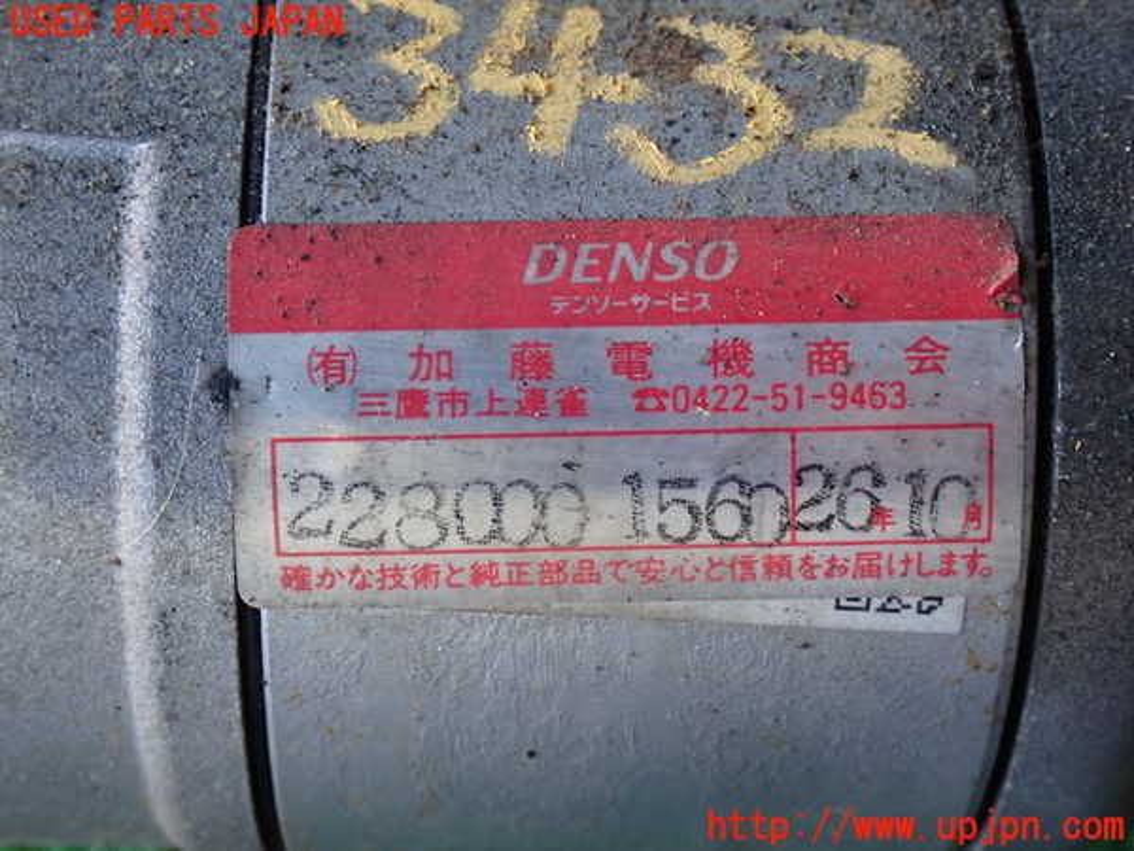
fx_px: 2031
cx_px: 567
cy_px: 426
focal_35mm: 62
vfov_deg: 23.7
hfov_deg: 31.2
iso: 400
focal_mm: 11.09
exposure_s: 1/60
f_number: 3.6
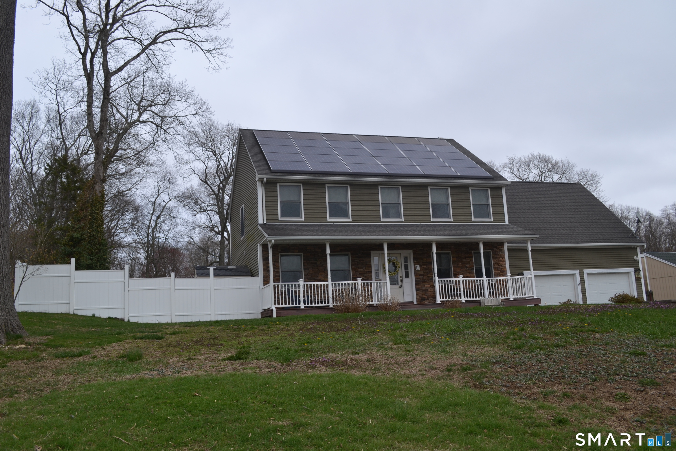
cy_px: 226
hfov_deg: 61.9
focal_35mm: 30
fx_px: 563
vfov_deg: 43.6
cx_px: 338
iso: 100
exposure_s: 1/200
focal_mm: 20
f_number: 7.1
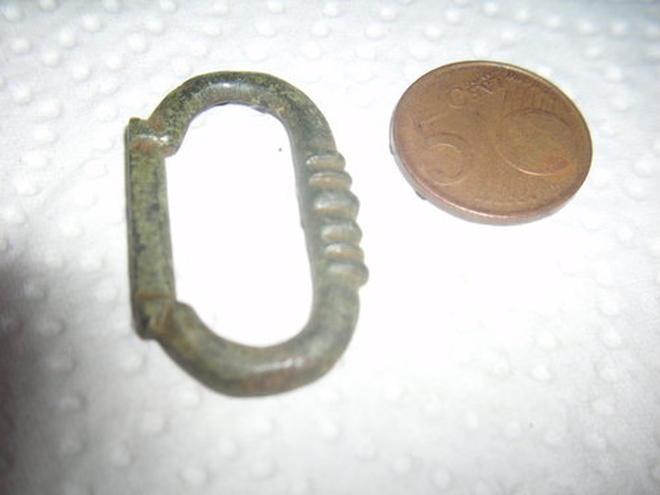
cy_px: 248
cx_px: 330
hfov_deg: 58.4
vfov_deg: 45.4
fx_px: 591
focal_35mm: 31
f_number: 2.8
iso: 50
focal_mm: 6.2
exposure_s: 1/60
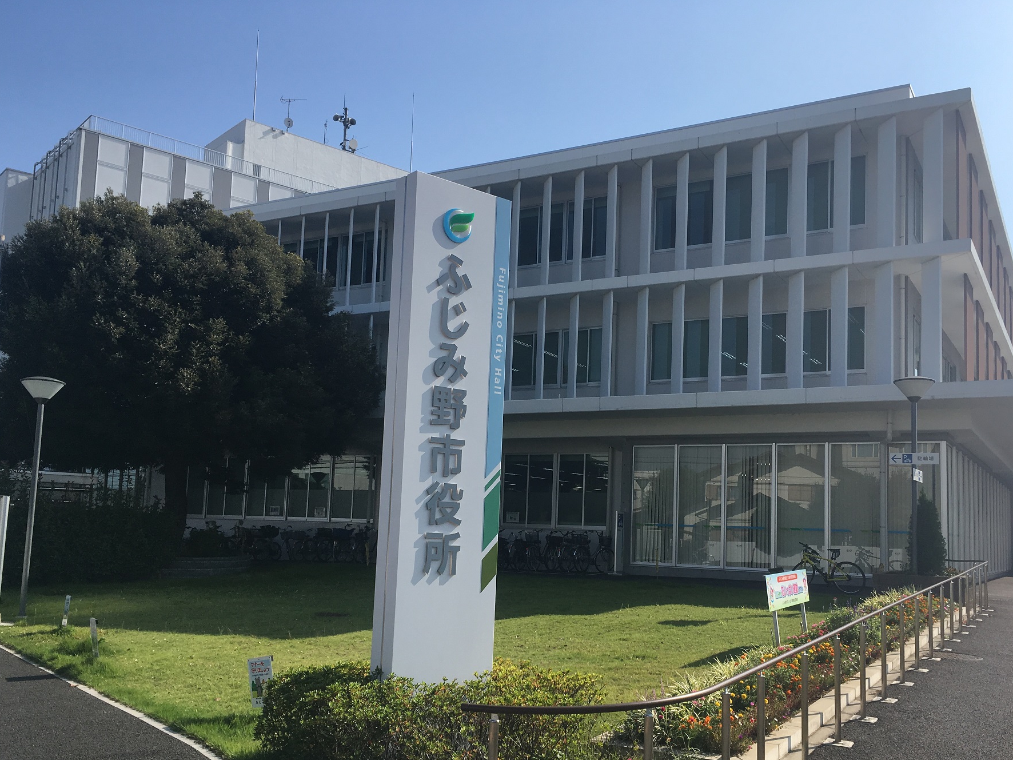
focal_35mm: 33
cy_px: 429
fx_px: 966
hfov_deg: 55.3
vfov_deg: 42.9
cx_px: 541
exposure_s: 1/1876
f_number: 2.2
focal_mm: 4.15
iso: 25
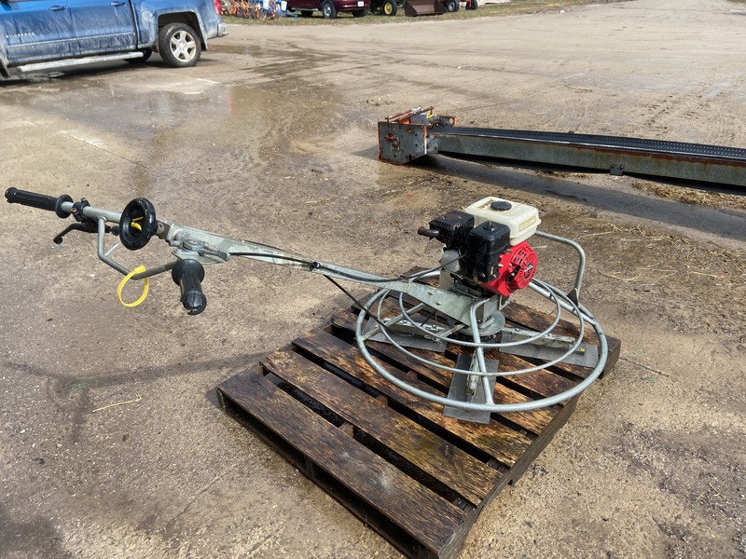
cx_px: 373
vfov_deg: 53.1
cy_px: 280
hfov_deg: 67.3
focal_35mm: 26
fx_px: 560
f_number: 1.8
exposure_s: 1/1565
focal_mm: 4.25
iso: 32
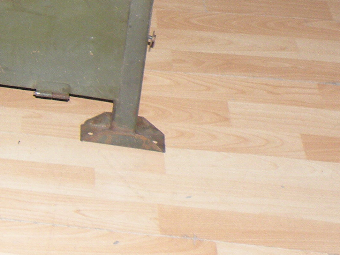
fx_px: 1110
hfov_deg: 15.9
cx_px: -177
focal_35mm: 113
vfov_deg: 12.4
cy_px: -144
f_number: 3.2
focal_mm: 5.8
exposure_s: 1/60
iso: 114
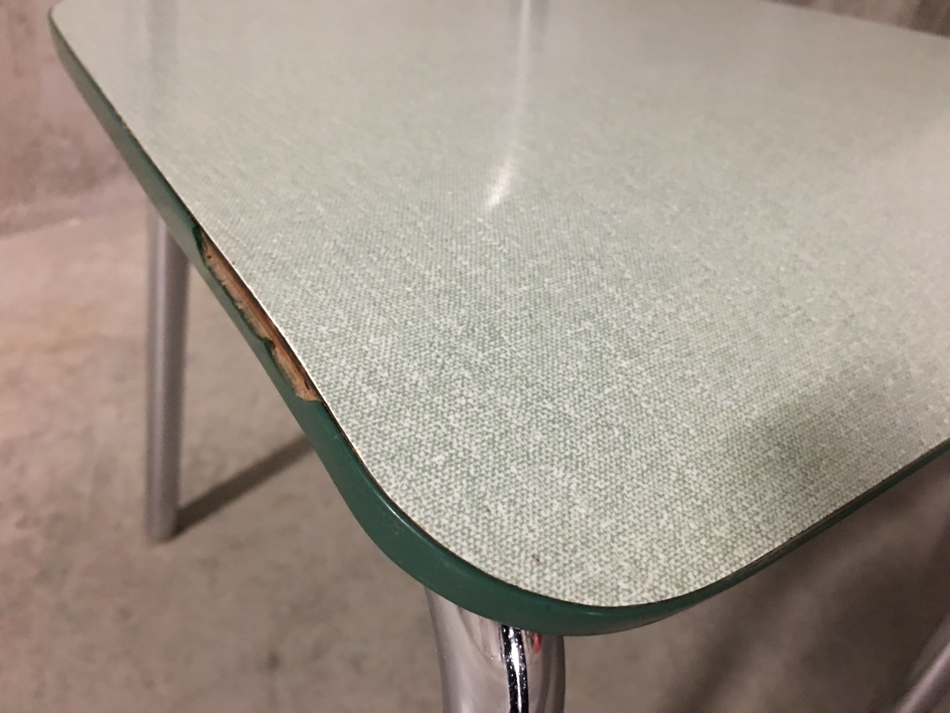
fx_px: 796
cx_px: 475
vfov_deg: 48.2
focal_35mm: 29
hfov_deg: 61.7
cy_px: 356
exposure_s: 1/4
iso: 100
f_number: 2.2
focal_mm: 4.15
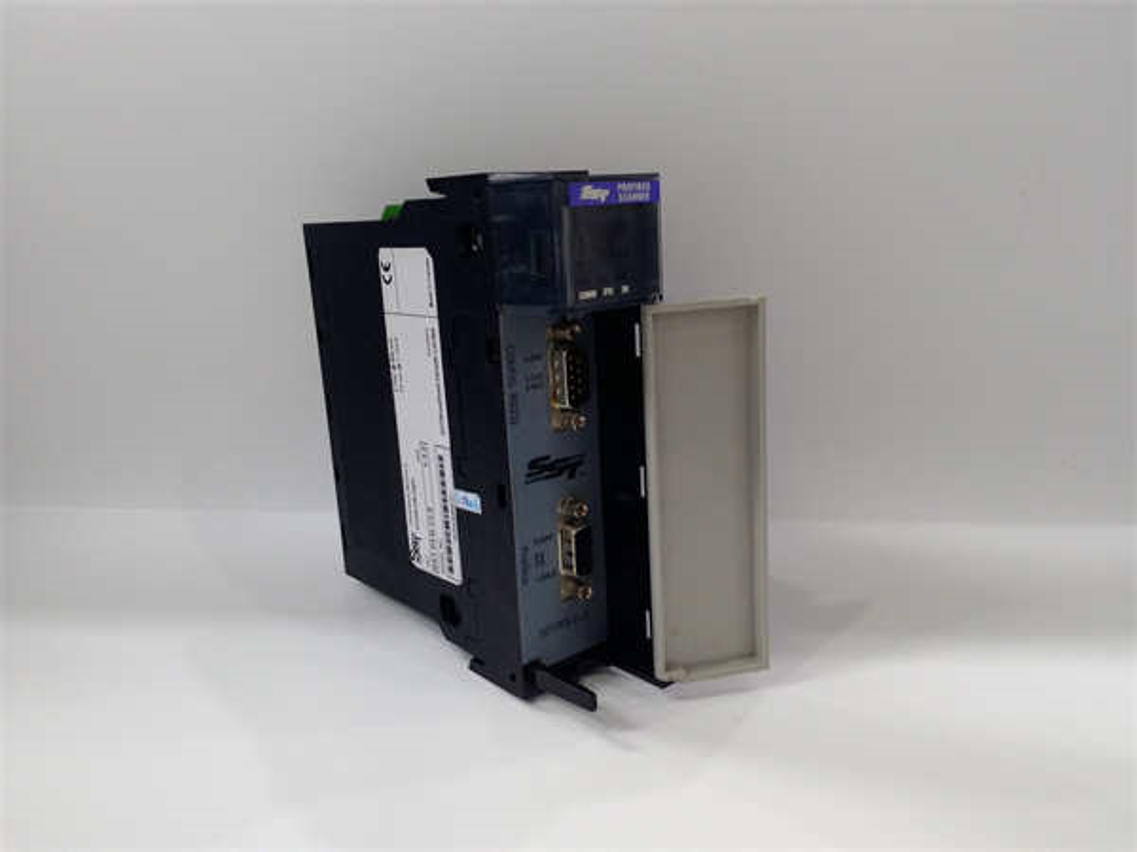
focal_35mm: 27
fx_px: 887
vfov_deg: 51.4
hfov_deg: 65.3
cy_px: 426
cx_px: 568
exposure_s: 1/33
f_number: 2
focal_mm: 3.79
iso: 269
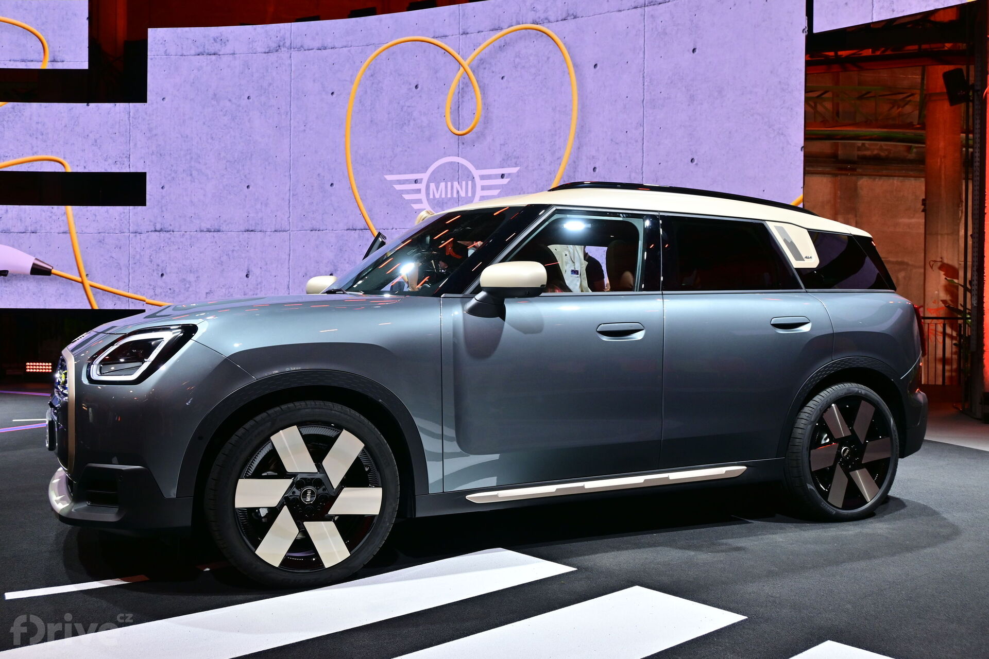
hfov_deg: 57.2
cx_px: 494
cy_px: 330
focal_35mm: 33
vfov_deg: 40.0
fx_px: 907
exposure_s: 1/40
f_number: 5.6
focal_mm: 22
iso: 250
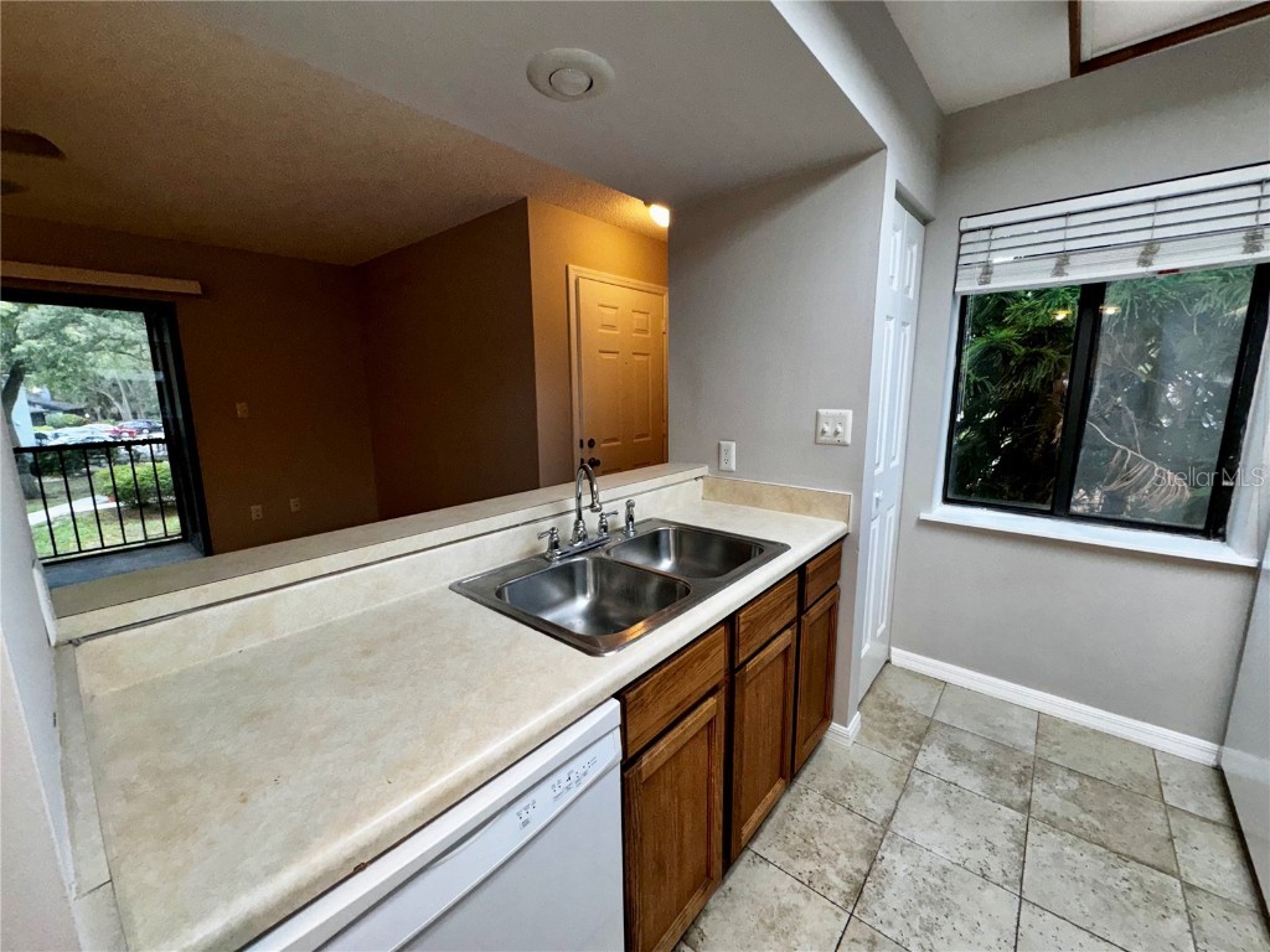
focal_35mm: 14
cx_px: 635
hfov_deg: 102.1
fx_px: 514
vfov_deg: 85.7
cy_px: 476
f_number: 2.2
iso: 80
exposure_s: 1/122
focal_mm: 2.22
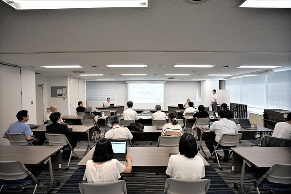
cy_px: 97
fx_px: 129
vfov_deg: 73.7
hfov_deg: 96.8
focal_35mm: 16
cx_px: 146
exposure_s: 1/60
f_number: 4
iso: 320
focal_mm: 16
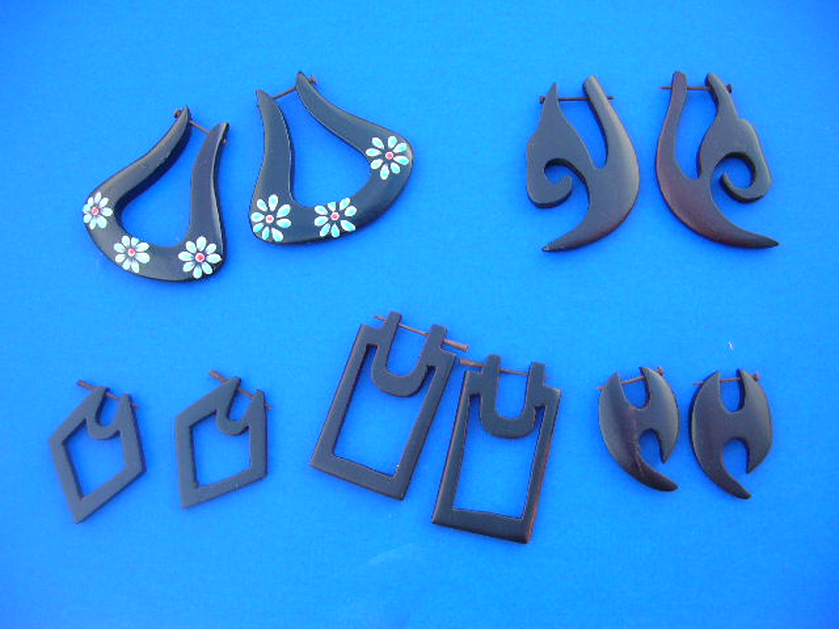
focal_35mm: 35
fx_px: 848
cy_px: 314
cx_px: 420
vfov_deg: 40.7
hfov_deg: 52.6
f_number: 2.8
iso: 50
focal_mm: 5.8
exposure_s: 1/31
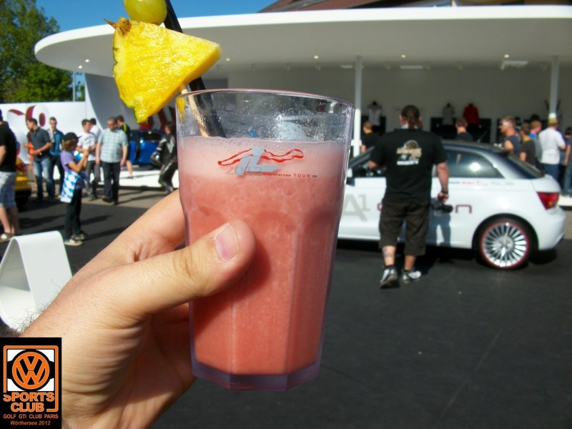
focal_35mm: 34
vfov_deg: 41.8
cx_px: 286
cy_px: 214
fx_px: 562
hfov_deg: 54.0
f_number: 5.5
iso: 80
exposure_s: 1/486
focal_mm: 5.7
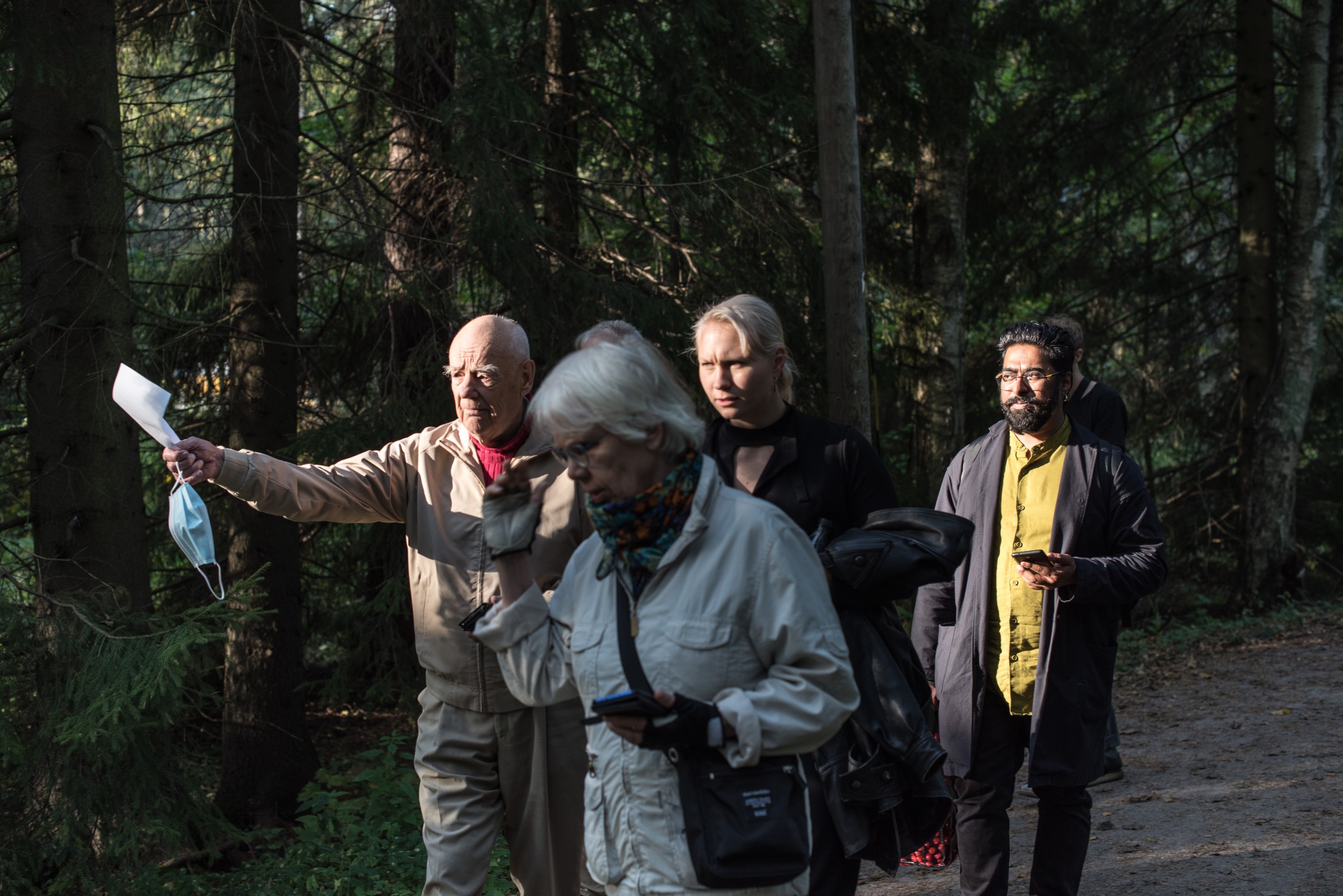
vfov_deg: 27.0
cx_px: 672
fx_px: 1866
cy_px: 448
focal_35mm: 50
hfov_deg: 39.6
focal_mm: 50
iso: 160
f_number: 4
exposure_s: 1/200
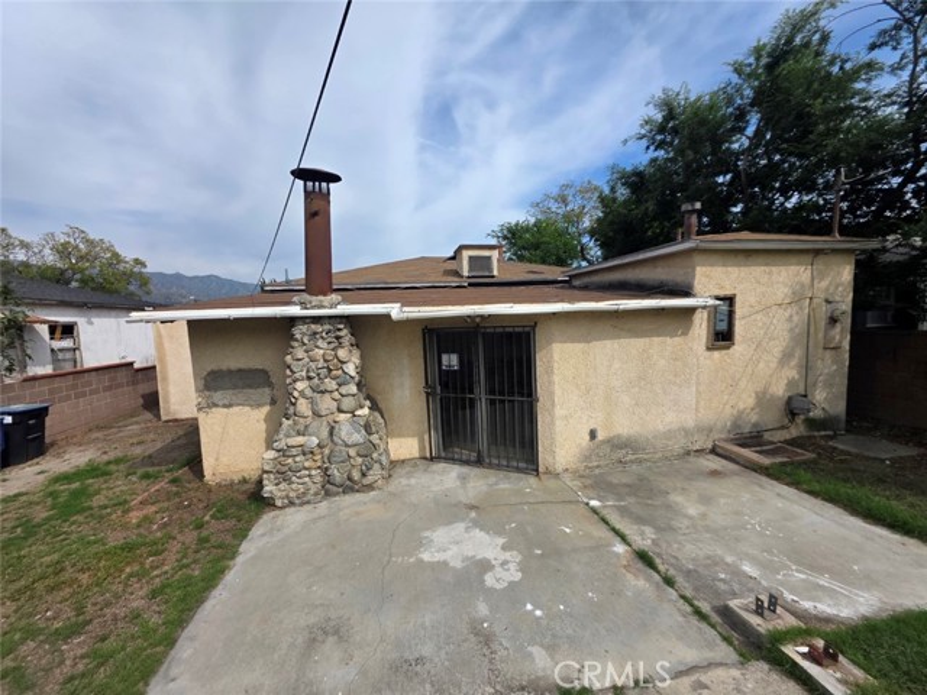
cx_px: 464
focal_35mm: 13
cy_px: 348
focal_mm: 2.2
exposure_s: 1/2993
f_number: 1.9
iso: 40
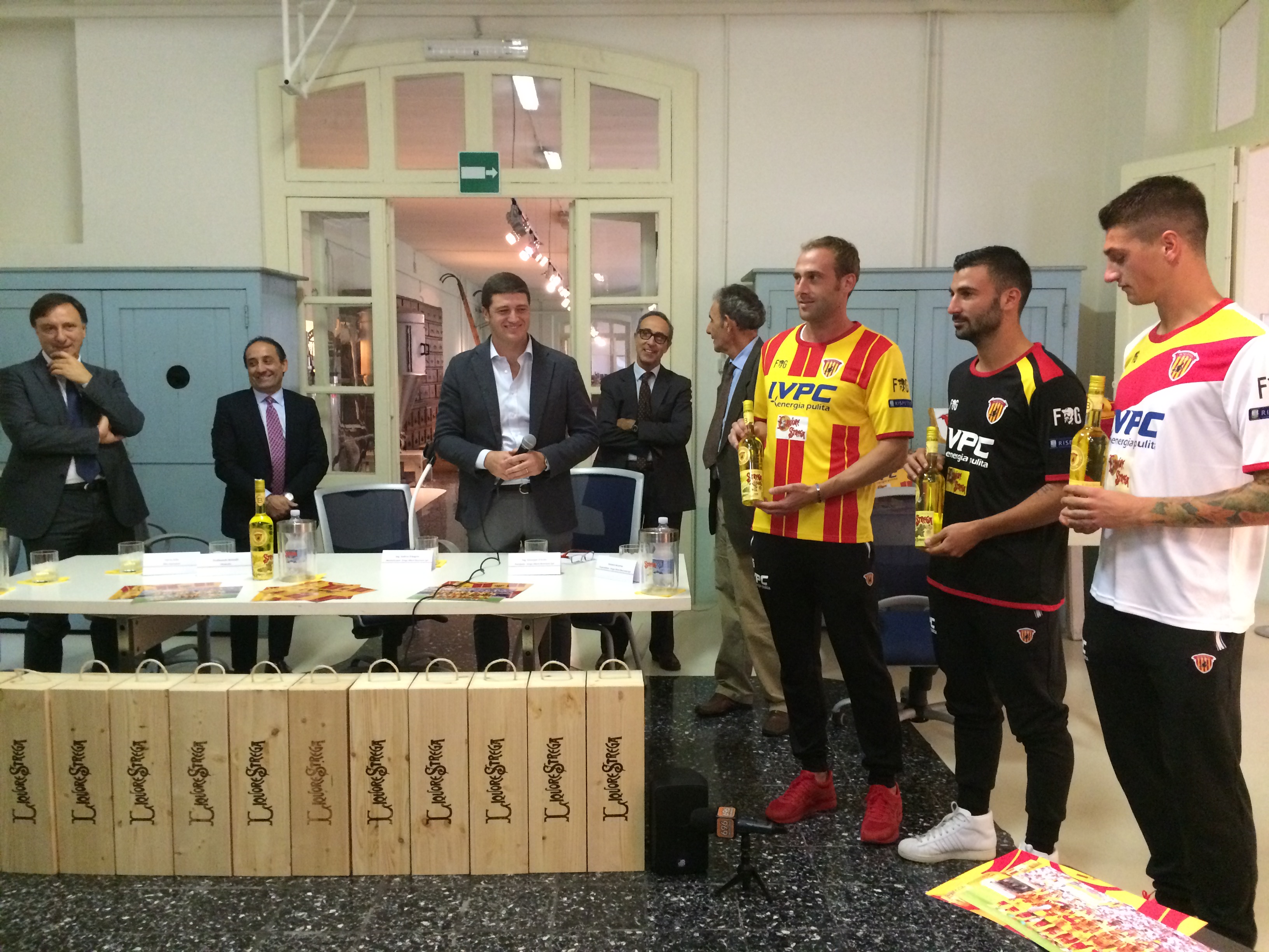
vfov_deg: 48.2
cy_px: 476
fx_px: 1063
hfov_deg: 61.7
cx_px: 634
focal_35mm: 29
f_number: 2.2
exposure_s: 1/25
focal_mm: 4.15
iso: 320
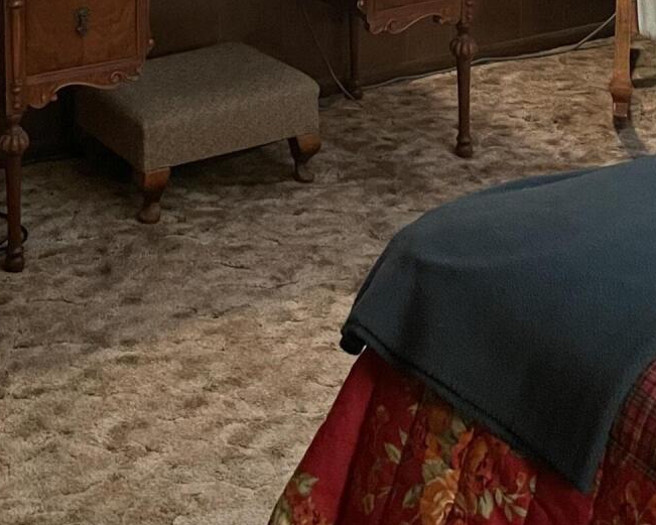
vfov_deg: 17.4
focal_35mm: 78
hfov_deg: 24.3
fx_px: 1515
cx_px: 198
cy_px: -300
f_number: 1.6
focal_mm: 4.2
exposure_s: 1/40
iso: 320
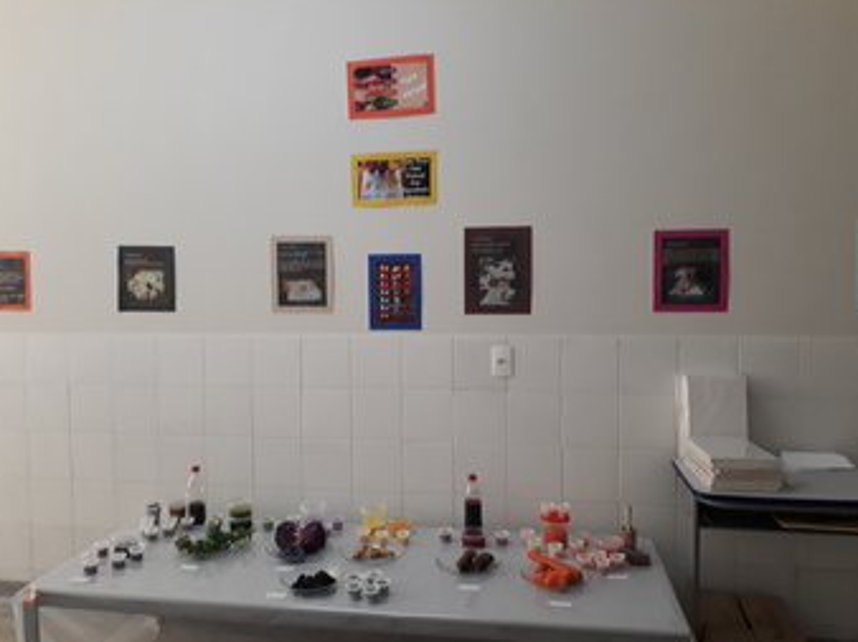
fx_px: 694
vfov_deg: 49.7
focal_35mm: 28
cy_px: 324
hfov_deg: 63.5
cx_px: 426
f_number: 1.9
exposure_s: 1/30
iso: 64
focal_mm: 3.6
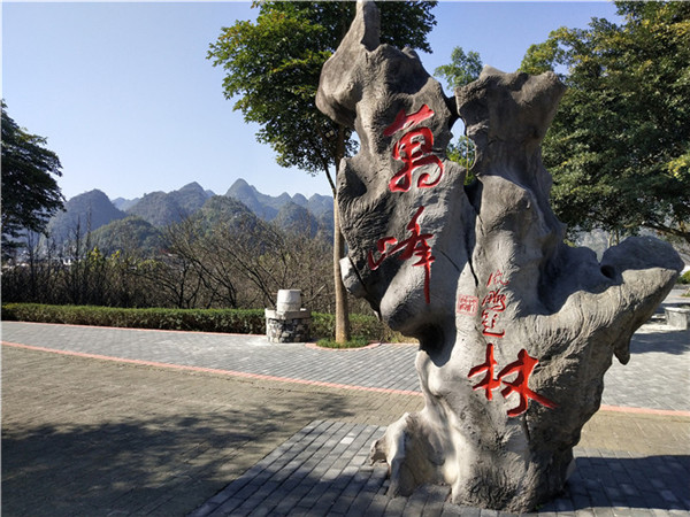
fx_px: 598
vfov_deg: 46.8
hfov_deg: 60.0
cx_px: 345
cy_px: 258
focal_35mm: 30
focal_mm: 3.95
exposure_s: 1/1432
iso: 63
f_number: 1.8
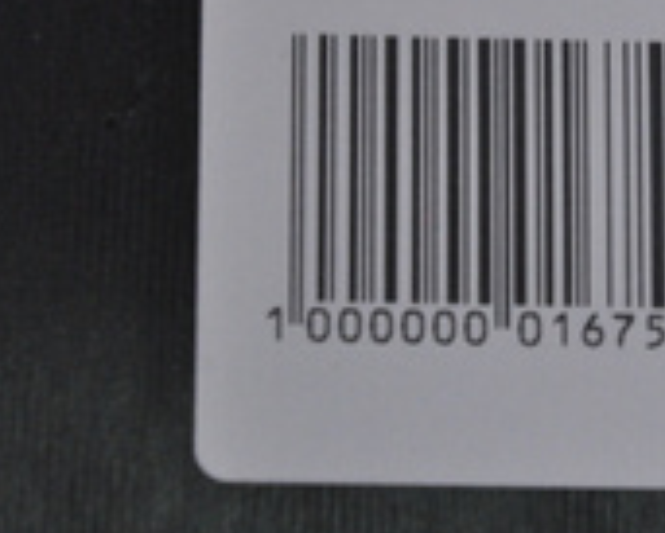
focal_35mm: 388
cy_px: 76
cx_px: 638
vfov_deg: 4.0
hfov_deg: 5.0
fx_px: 7645
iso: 3200
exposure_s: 1/125
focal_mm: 105
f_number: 9.5
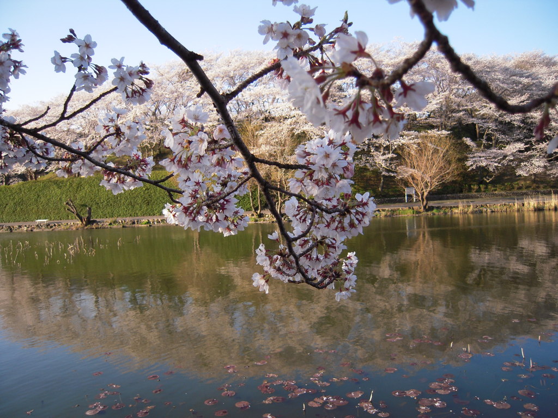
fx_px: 451
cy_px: 209
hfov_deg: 63.4
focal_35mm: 28
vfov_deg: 49.7
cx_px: 279
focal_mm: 5
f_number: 2.7
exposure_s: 1/320
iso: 100
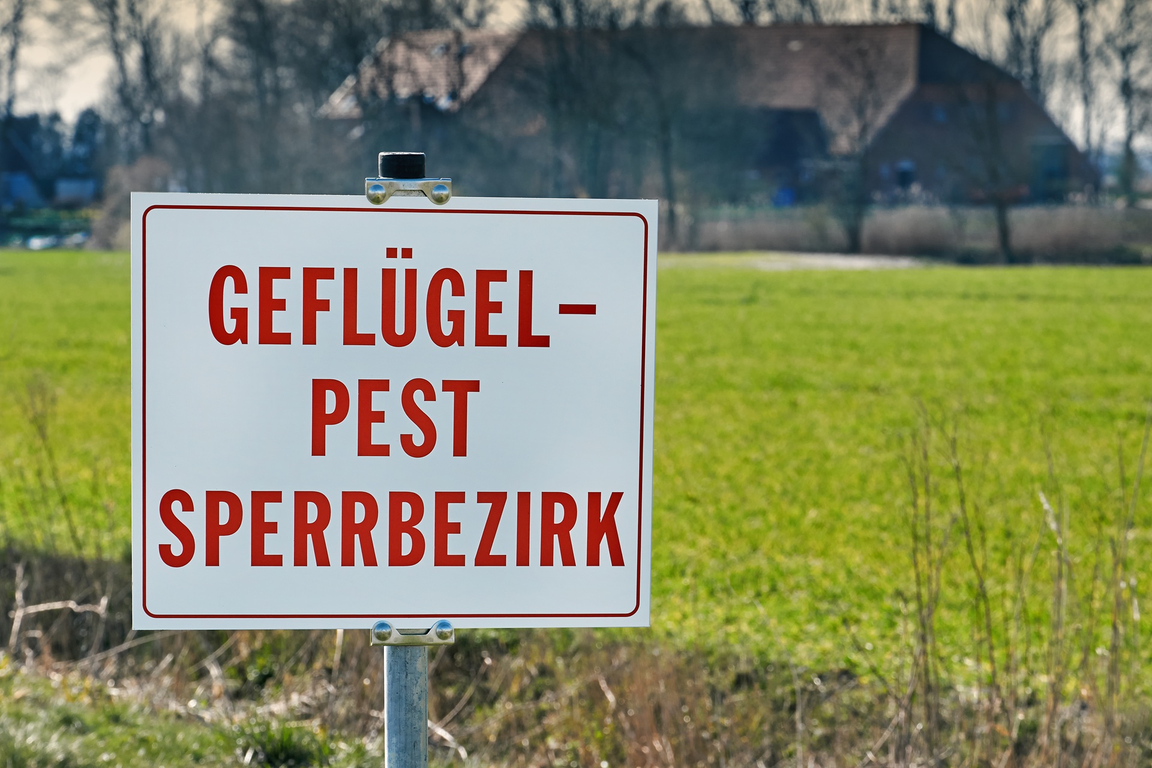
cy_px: 384
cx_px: 576
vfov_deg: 6.5
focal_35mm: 212
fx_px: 6783
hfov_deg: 9.7
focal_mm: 141.3
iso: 400
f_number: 9
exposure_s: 1/480
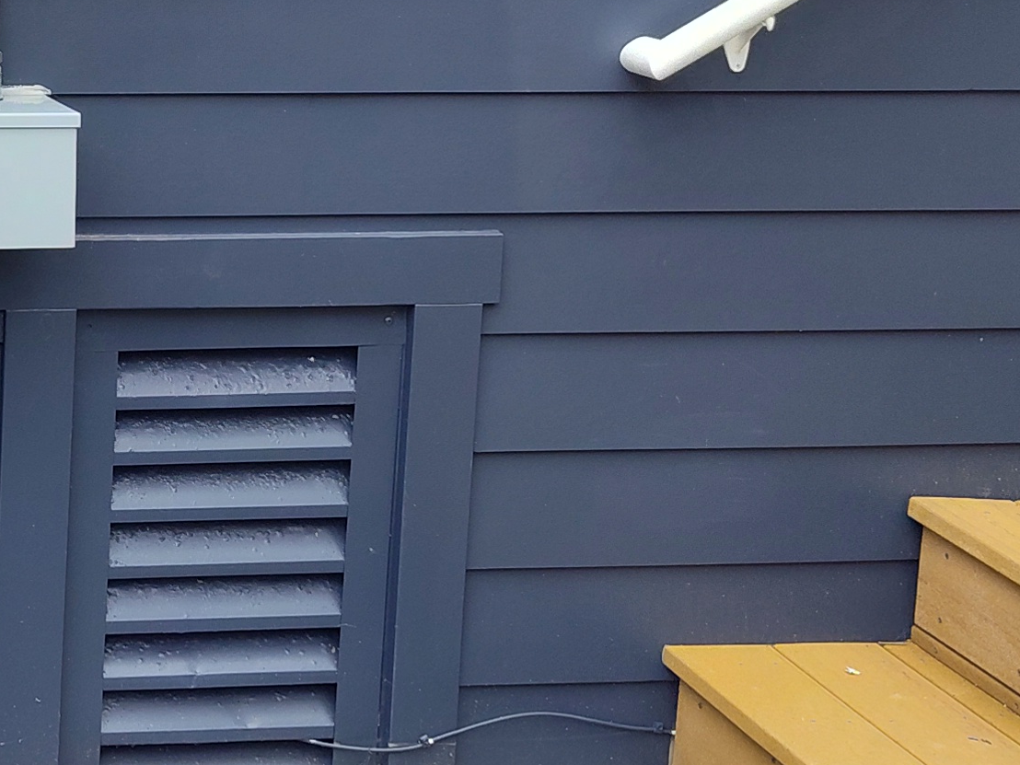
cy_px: 5
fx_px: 2505
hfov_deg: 21.1
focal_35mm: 85
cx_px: -260
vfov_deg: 17.0
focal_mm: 5.56
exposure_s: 1/315
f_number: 1.8
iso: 100
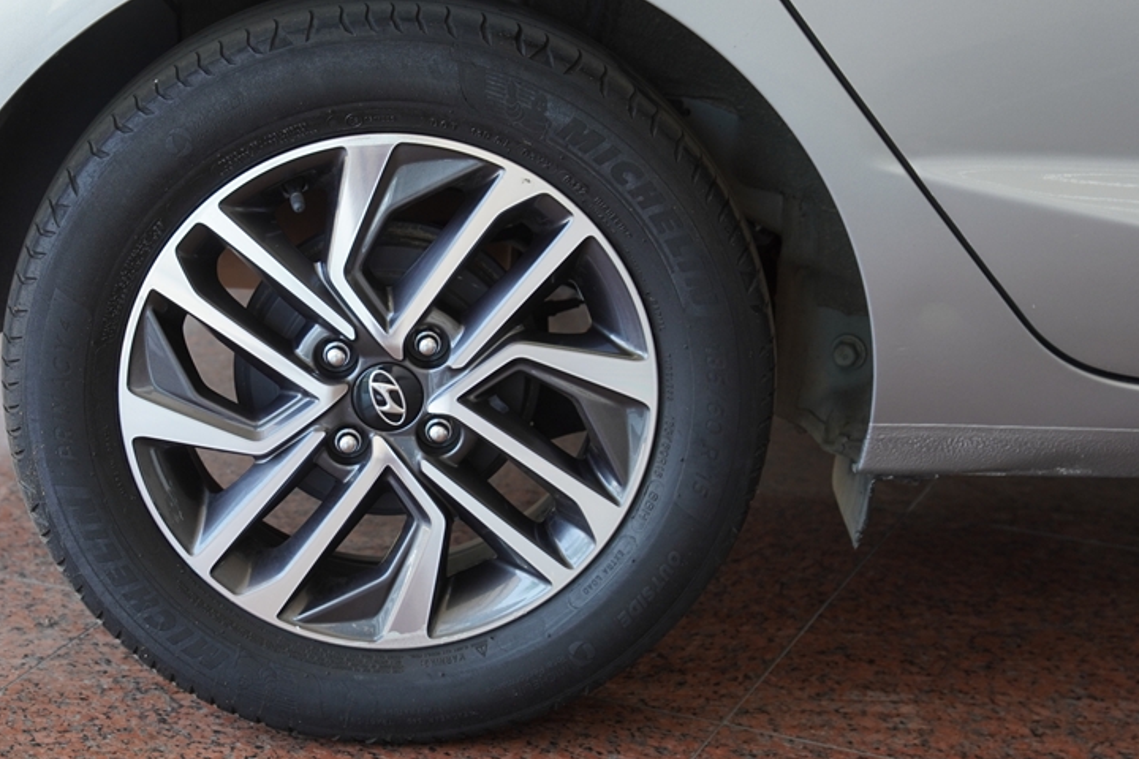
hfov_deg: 22.1
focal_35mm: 92
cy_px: 369
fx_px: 2901
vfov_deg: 14.9
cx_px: 332
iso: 250
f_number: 4
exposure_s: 1/80
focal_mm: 43
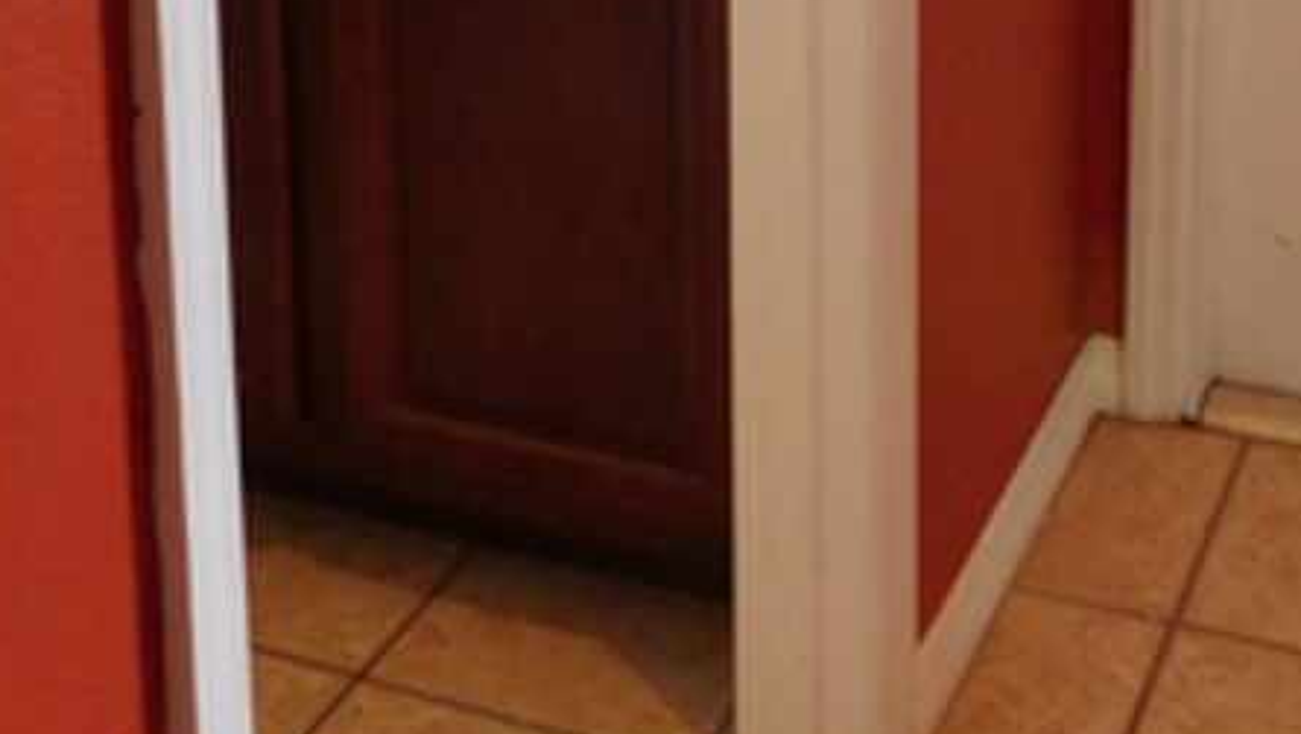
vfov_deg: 14.5
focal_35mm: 72
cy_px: -632
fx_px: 2485
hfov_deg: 29.2
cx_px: 854
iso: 200
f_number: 3
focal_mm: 4
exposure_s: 1/30
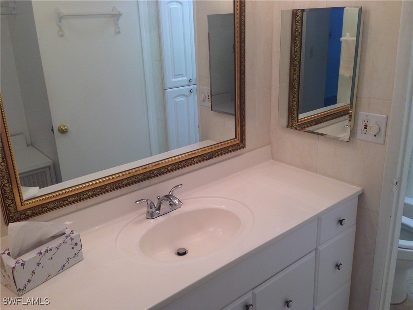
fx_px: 394
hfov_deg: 55.4
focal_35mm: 33
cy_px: 155
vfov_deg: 42.9
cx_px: 206
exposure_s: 1/120
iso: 80
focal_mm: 4.12
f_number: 2.4
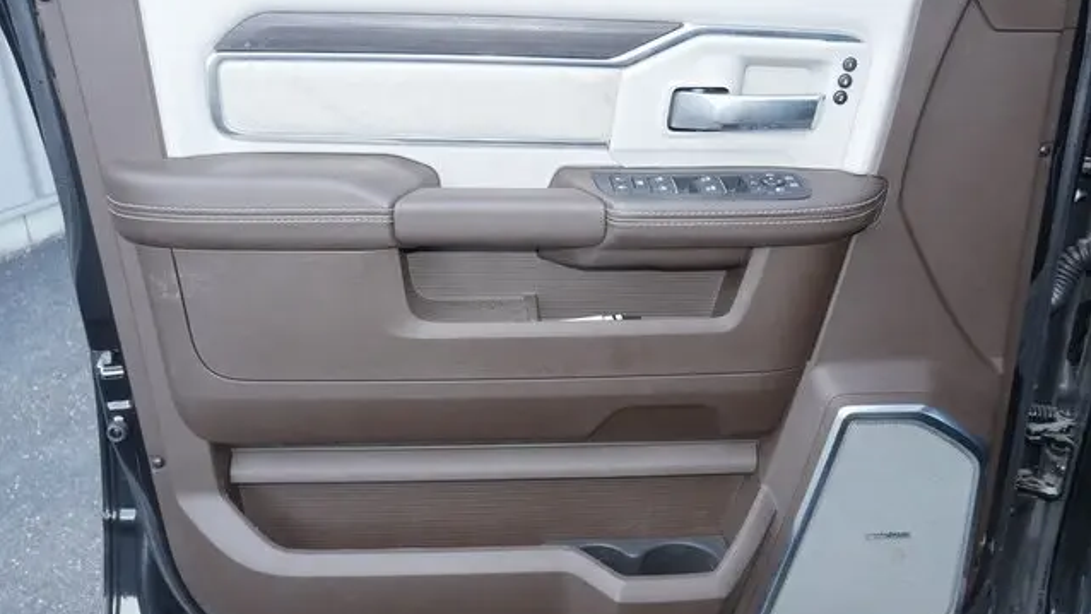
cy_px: 312
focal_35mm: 35
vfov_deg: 33.7
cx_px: 546
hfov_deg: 56.6
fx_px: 1013
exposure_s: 1/60
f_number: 5
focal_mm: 16
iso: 320
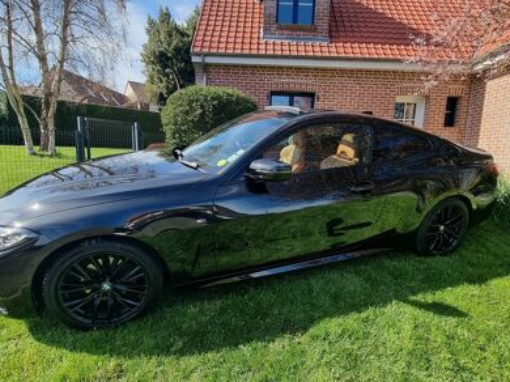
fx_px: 236
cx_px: 247
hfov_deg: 94.5
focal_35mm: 16
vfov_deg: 77.6
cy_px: 163
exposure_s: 1/909
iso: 50
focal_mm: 2.2
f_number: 2.2
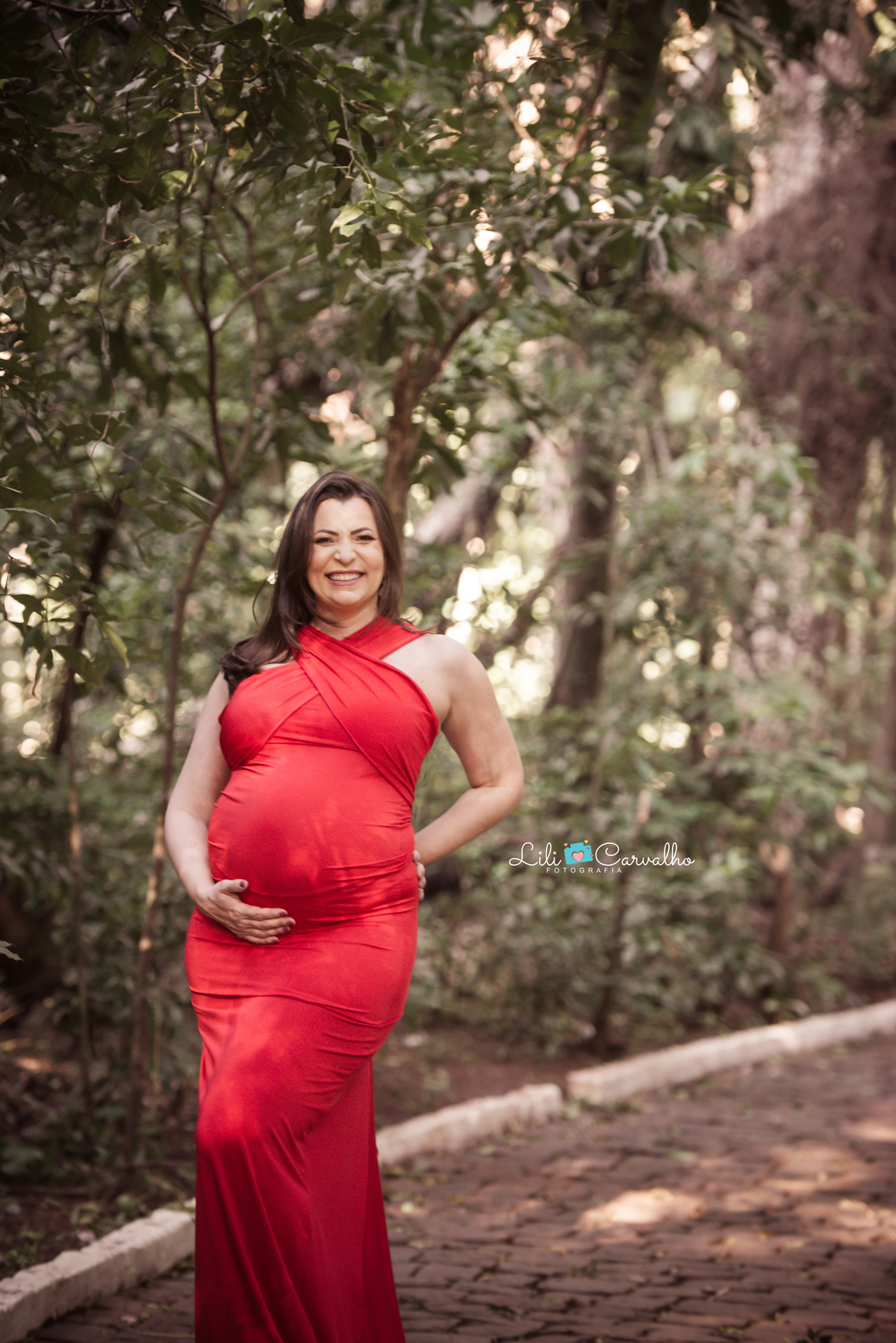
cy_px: 672
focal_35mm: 116
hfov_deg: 11.8
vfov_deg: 17.6
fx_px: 4327
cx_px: 448
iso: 1400
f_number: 2.8
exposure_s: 1/160
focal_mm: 116
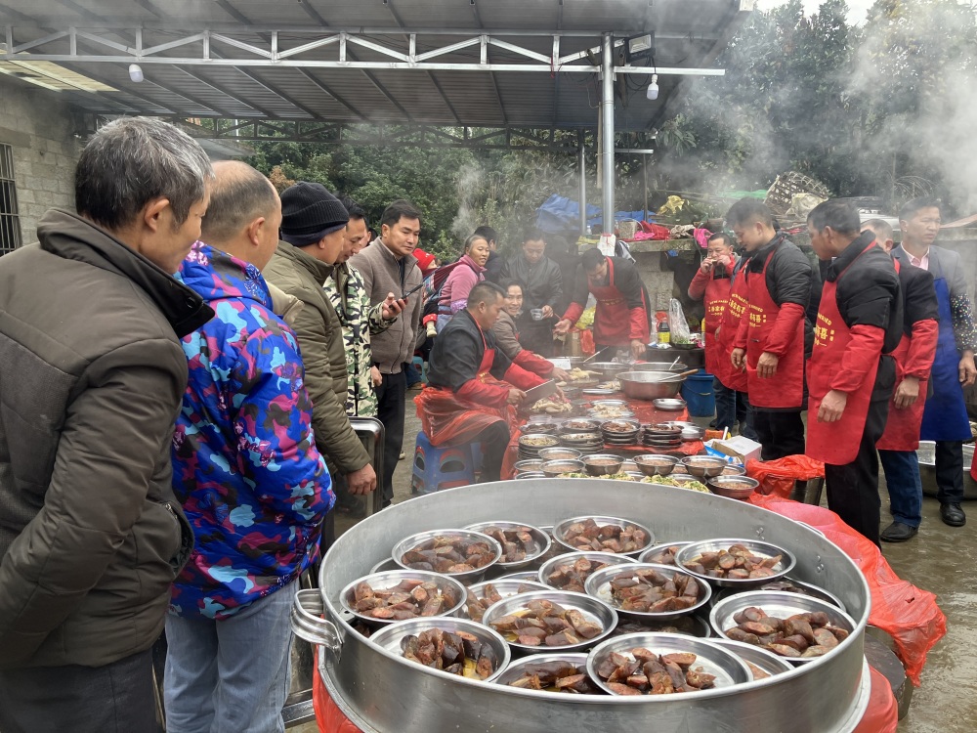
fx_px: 790
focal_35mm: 28
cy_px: 366
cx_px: 488
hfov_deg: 63.4
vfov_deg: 49.7
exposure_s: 1/121
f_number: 1.8
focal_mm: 3.99
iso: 32
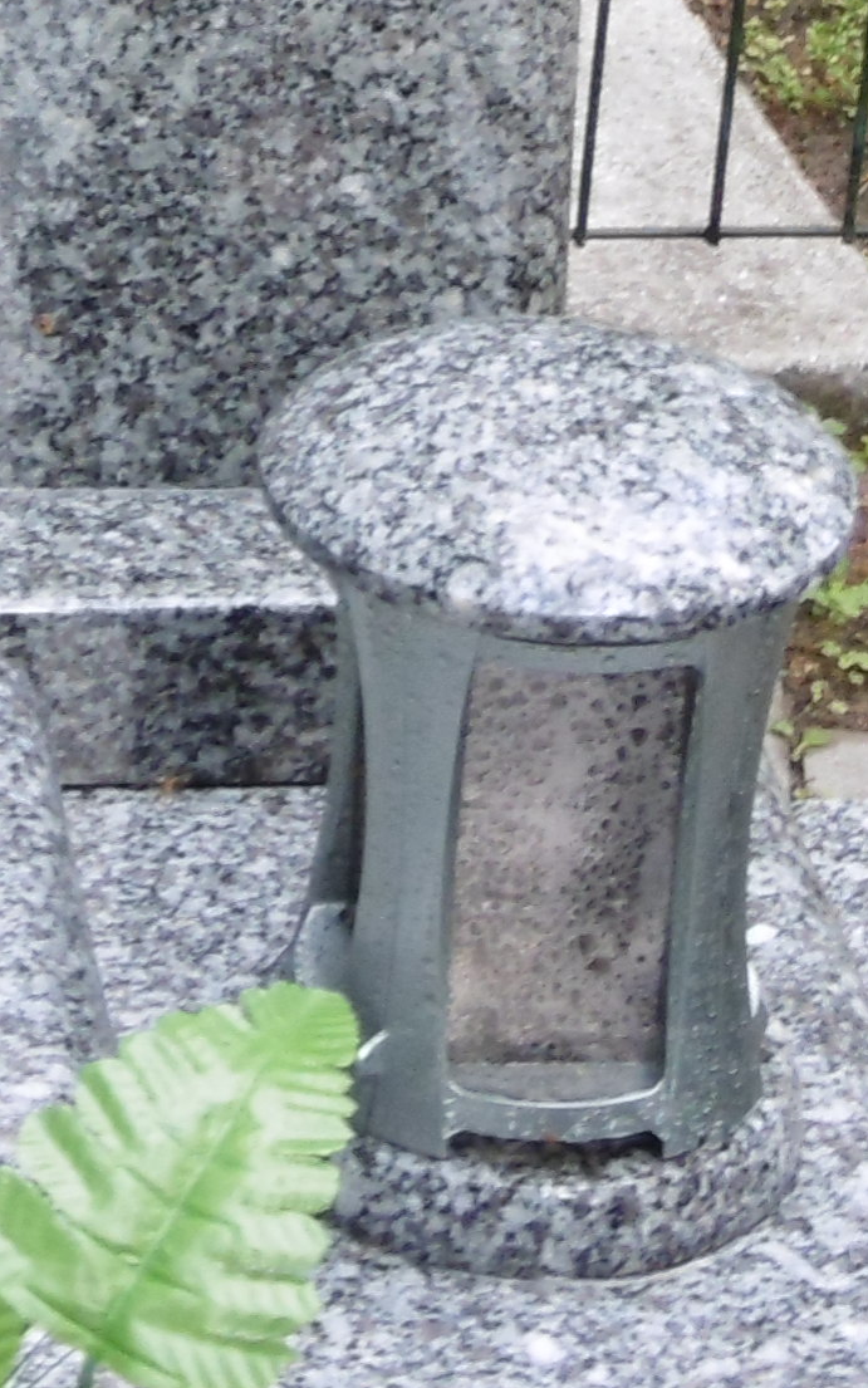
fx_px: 7189
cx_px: -464
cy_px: -629
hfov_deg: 6.8
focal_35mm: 190
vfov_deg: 10.7
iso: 100
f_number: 3.8
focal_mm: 7.7
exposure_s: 1/60
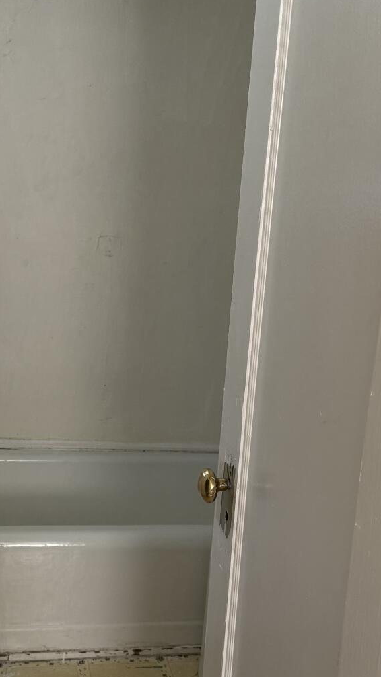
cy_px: 406
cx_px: 137
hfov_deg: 23.0
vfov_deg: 39.7
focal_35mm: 52
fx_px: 934
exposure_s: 1/85
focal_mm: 6.76
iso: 200
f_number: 1.78
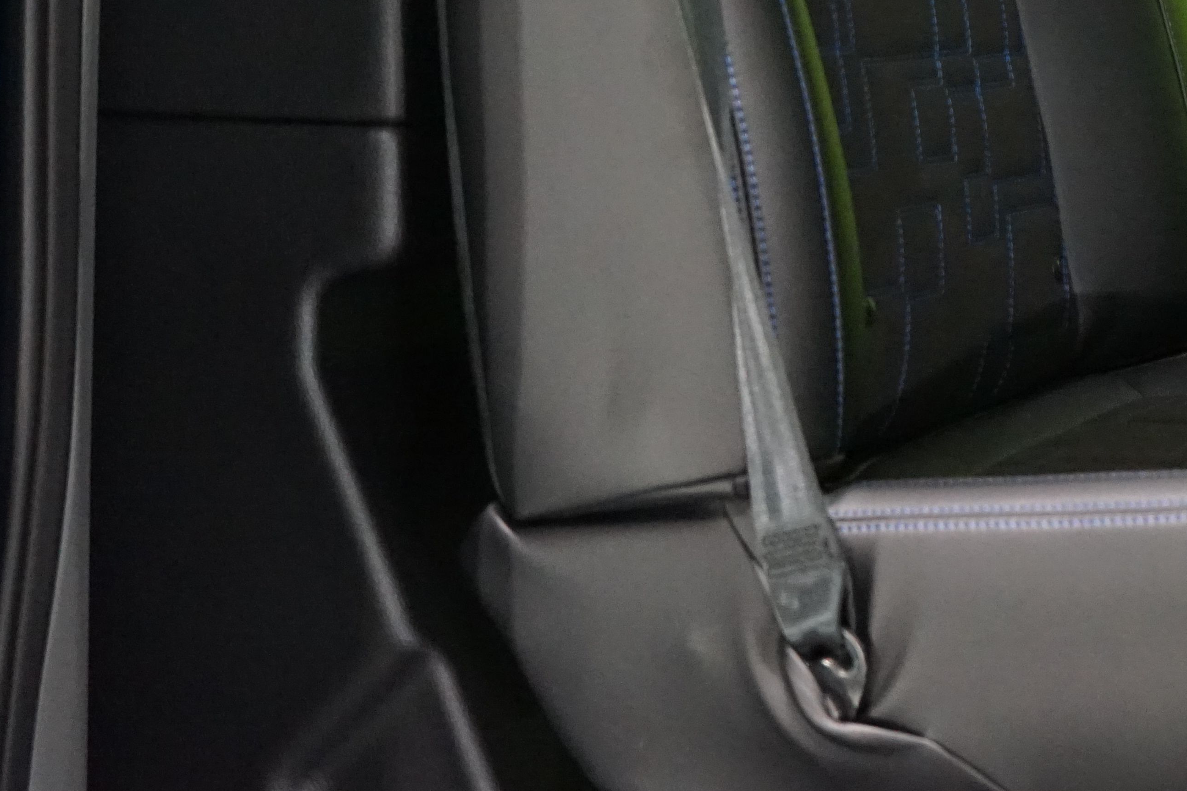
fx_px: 3363
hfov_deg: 19.5
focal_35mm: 102
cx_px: 1168
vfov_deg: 13.2
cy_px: -62
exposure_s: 1/100
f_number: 4.5
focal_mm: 44
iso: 6400
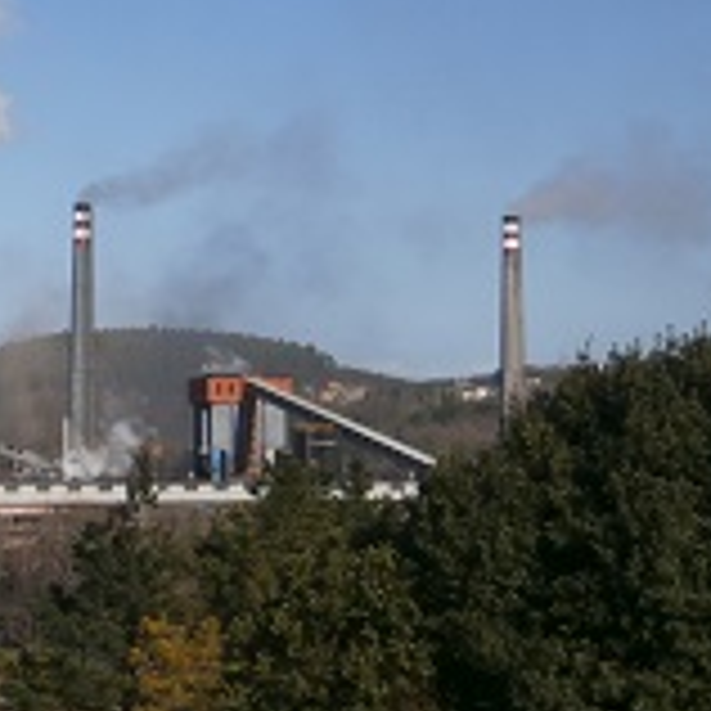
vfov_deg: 16.1
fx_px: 2510
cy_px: 225
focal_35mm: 108
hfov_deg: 15.9
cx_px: 36
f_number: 4.2
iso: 100
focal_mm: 8.29
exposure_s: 1/1250
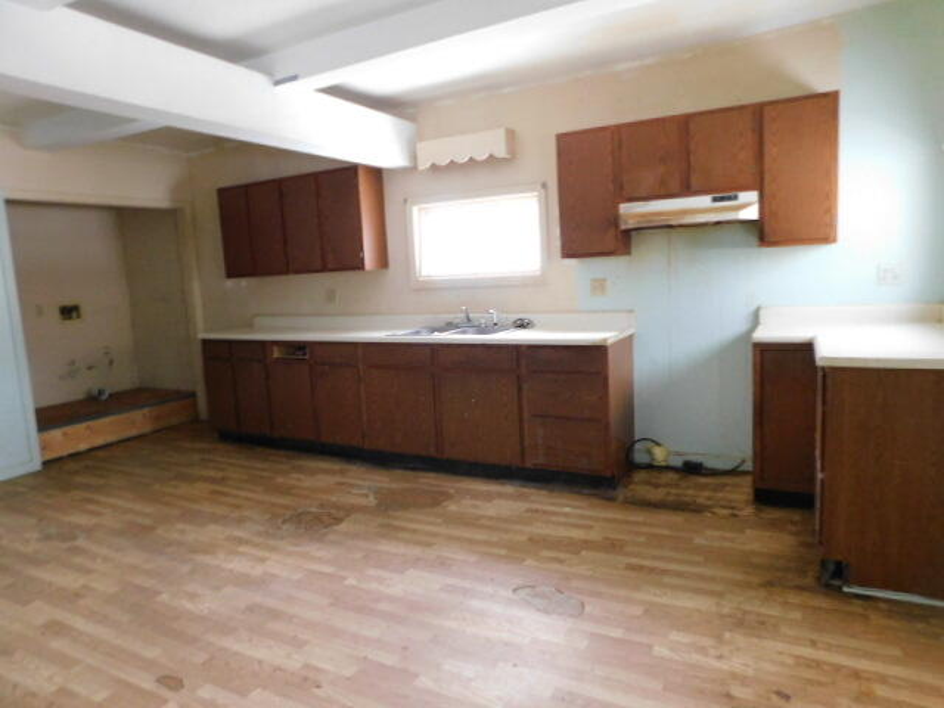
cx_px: 472
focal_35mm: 23
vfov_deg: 58.9
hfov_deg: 73.9
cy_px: 354
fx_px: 627
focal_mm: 4
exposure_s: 1/25
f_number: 3
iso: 400
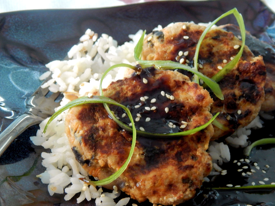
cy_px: 118
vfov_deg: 14.4
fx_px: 818
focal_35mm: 103
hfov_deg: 19.1
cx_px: 131
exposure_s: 1/25
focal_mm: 15.3
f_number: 4.3
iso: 400
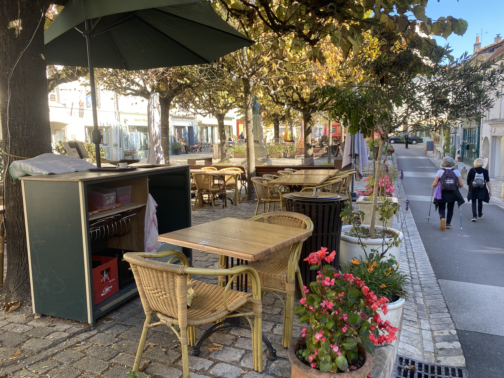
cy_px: 189
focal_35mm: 26
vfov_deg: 53.1
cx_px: 252
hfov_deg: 67.3
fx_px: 379
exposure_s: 1/219
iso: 32
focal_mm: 4.25
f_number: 1.8
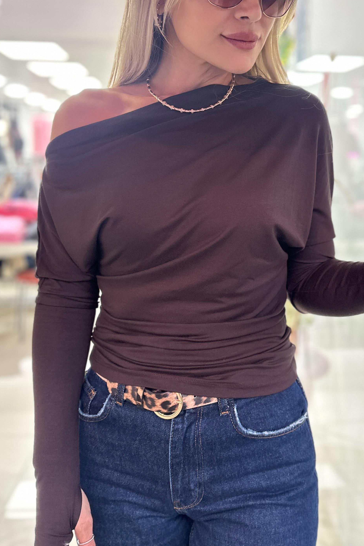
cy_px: 206
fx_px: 546
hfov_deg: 36.7
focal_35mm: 36
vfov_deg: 52.6
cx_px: 224
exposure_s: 1/50
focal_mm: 6.86
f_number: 1.78
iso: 200
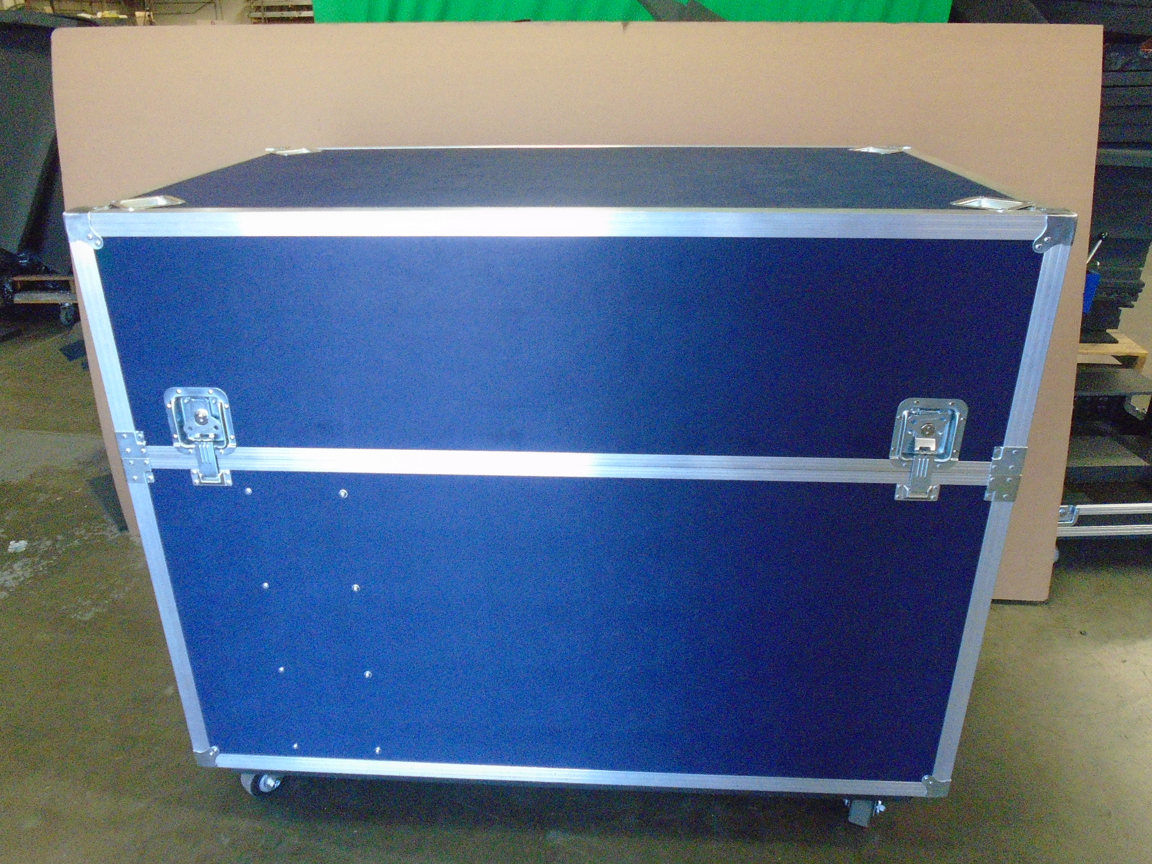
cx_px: 576
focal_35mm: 26
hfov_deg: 67.3
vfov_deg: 53.1
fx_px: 865
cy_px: 432
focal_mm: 4.6
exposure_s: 1/100
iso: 800
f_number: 3.2
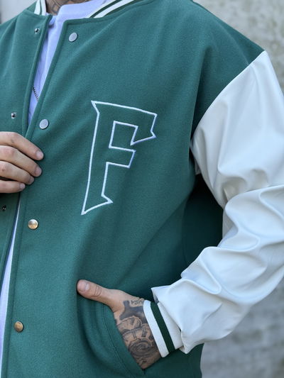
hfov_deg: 30.3
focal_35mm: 48
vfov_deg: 39.6
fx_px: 525
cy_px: 189
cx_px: 142
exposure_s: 1/481
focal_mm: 6.76
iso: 80
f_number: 1.78
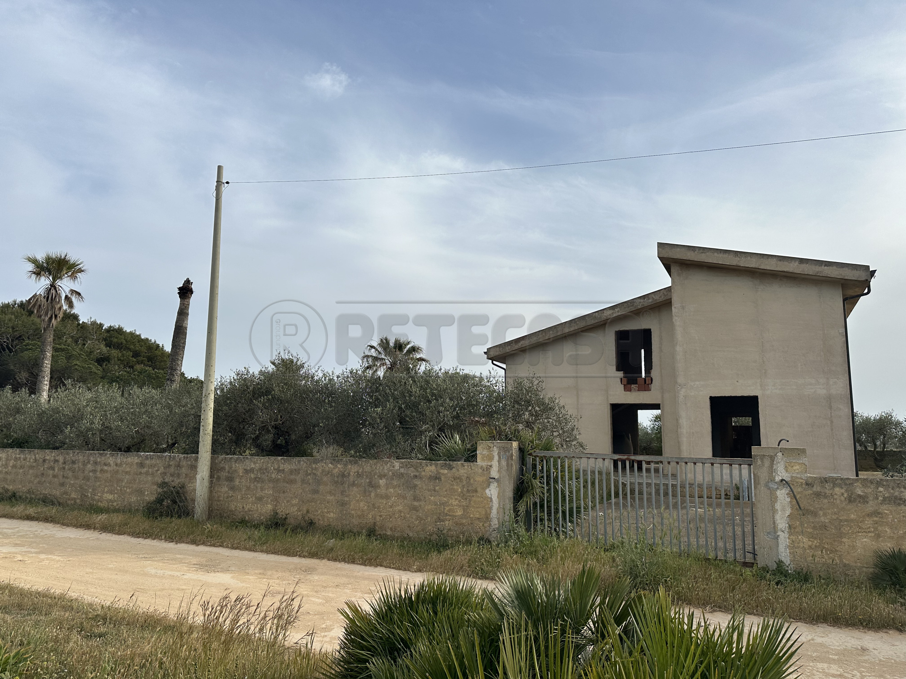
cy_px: 340
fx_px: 628
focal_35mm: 24
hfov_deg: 71.6
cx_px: 453
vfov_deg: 56.8
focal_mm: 6.86
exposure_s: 1/4762
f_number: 1.78
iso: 80
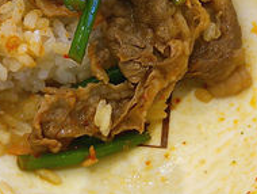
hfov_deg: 30.7
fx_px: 468
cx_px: 131
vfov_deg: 23.1
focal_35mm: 63
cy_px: 45
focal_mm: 4.06
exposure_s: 1/59
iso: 64
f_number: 1.94
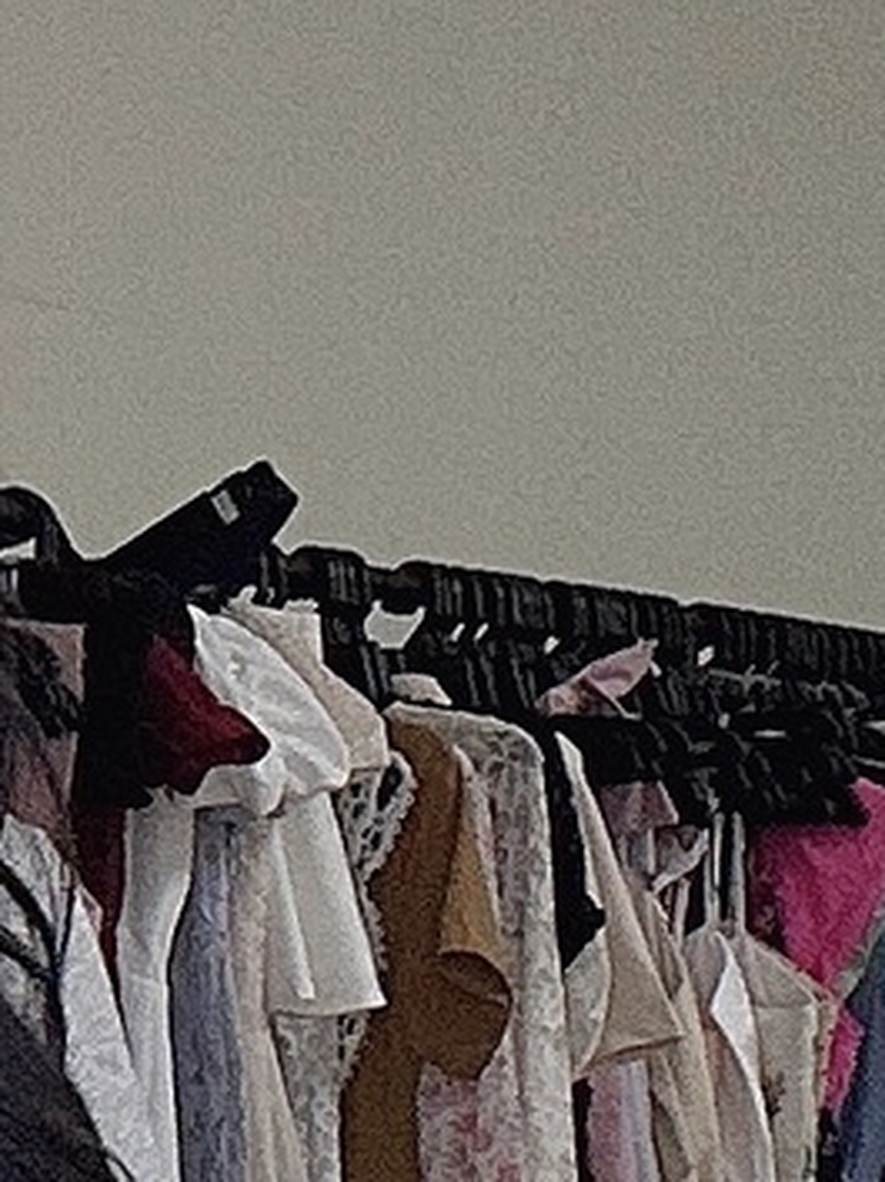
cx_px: -584
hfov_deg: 9.2
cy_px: 2651
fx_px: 5324
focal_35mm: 156
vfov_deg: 11.0
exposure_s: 1/88
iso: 80
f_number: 1.9
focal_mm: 2.69
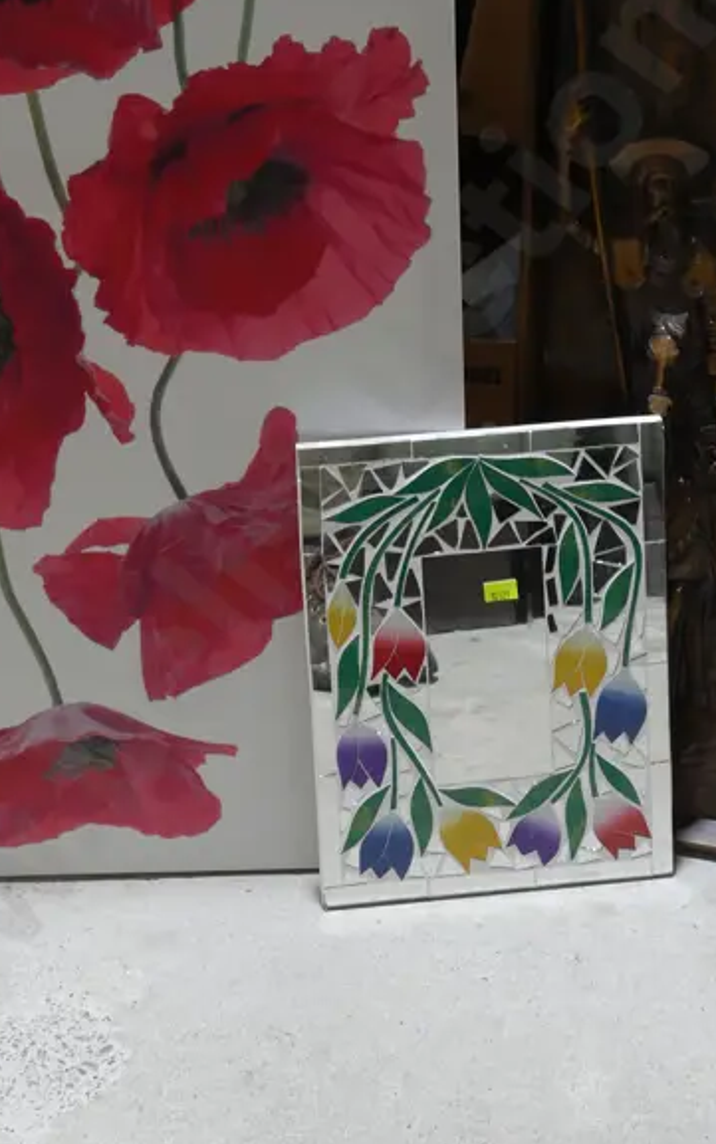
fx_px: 2465
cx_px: 416
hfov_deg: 16.5
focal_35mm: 79
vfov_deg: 26.0
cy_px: 355
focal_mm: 21
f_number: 5.6
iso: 800
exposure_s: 1/60
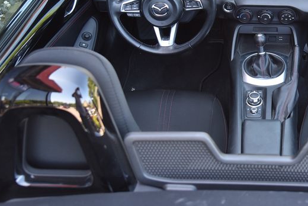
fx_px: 522
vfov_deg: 21.7
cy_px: 15
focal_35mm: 61
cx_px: 256
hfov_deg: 31.8
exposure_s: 1/80
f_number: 4.5
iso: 500
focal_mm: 31
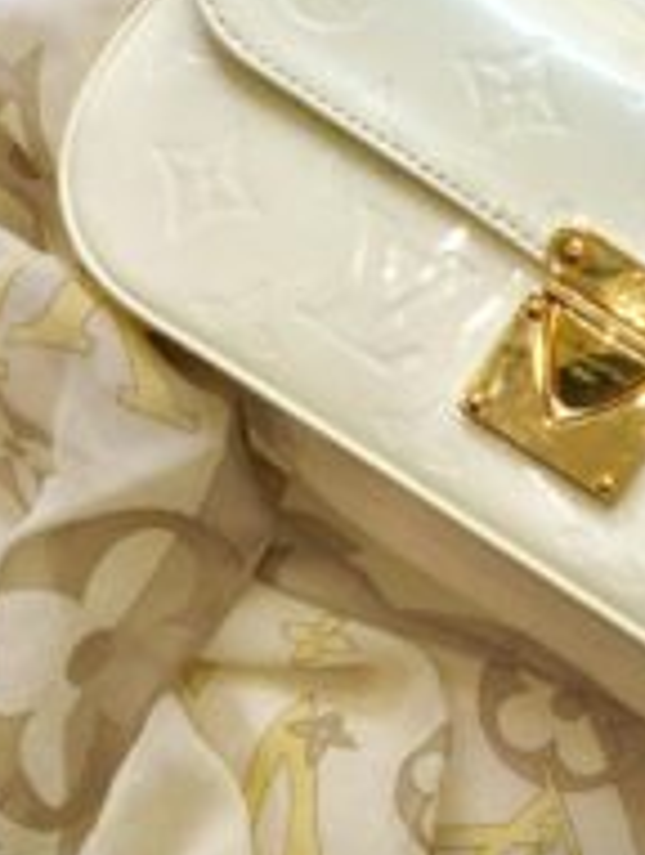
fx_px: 1808
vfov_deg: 26.6
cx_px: 694
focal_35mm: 73
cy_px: 398
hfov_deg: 19.4
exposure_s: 1/327
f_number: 2.4
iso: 25
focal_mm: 3.3
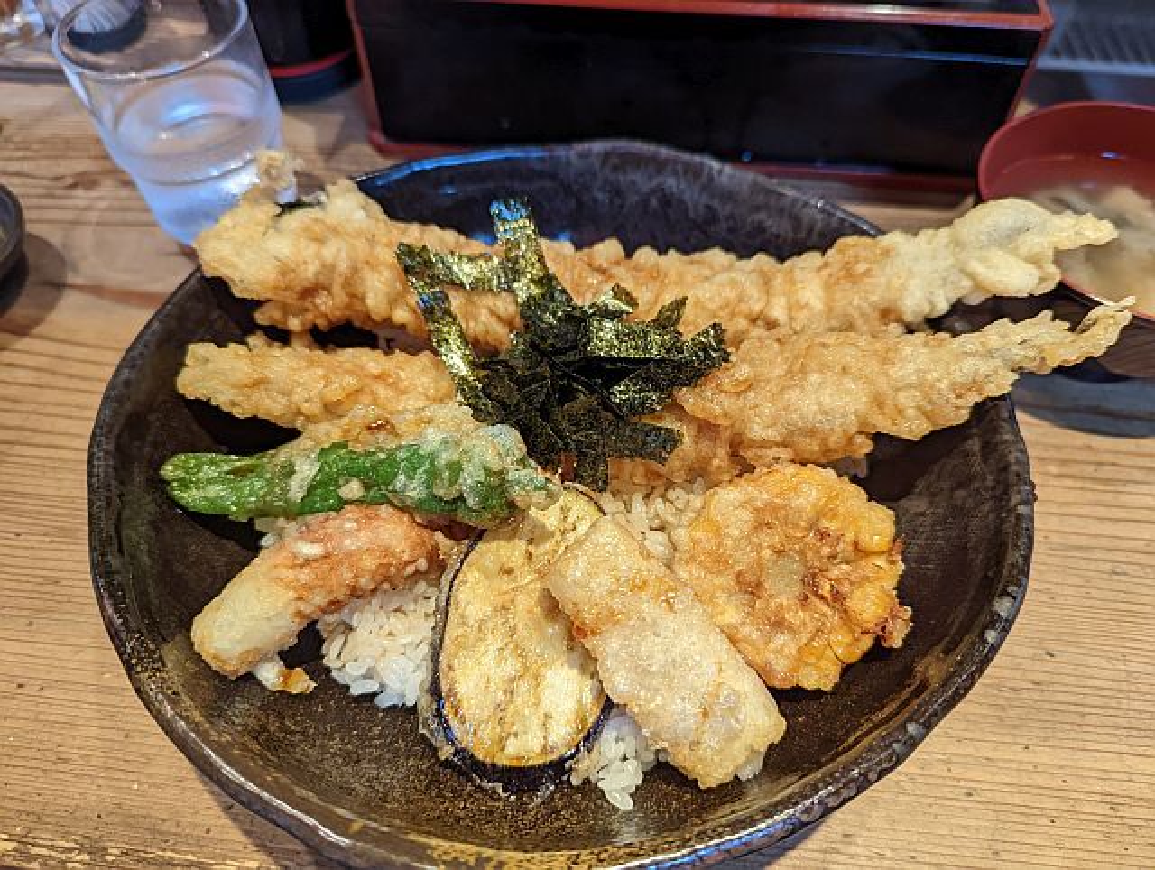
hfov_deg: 71.5
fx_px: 802
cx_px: 578
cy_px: 435
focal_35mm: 24
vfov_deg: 56.9
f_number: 1.85
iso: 499
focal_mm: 6.81
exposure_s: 1/120
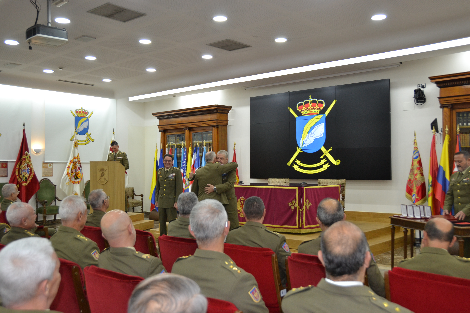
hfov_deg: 57.2
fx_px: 431
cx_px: 235
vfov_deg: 40.0
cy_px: 156
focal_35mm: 33
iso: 640
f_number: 3.8
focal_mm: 22
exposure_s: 1/60
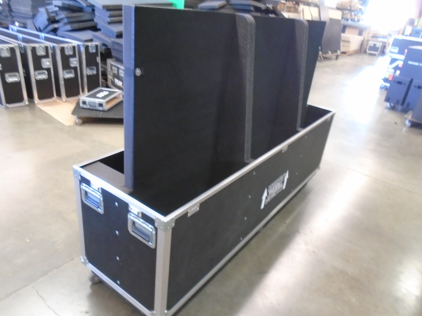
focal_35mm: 26
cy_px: 158
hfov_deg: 67.3
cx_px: 211
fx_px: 317
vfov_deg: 53.1
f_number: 3.2
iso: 400
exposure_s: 1/13
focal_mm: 4.6
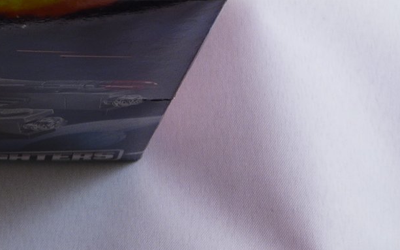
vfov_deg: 8.2
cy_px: -102
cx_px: -185
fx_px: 1711
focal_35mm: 157
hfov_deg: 12.7
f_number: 4
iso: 80
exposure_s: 1/2.5
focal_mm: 9.8
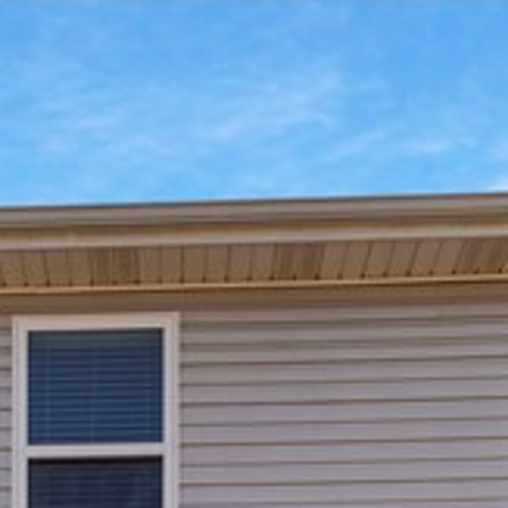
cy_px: 1120
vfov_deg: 15.5
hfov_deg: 21.7
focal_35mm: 79
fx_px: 1312
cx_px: 125
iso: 100
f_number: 8
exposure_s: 1/400
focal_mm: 14
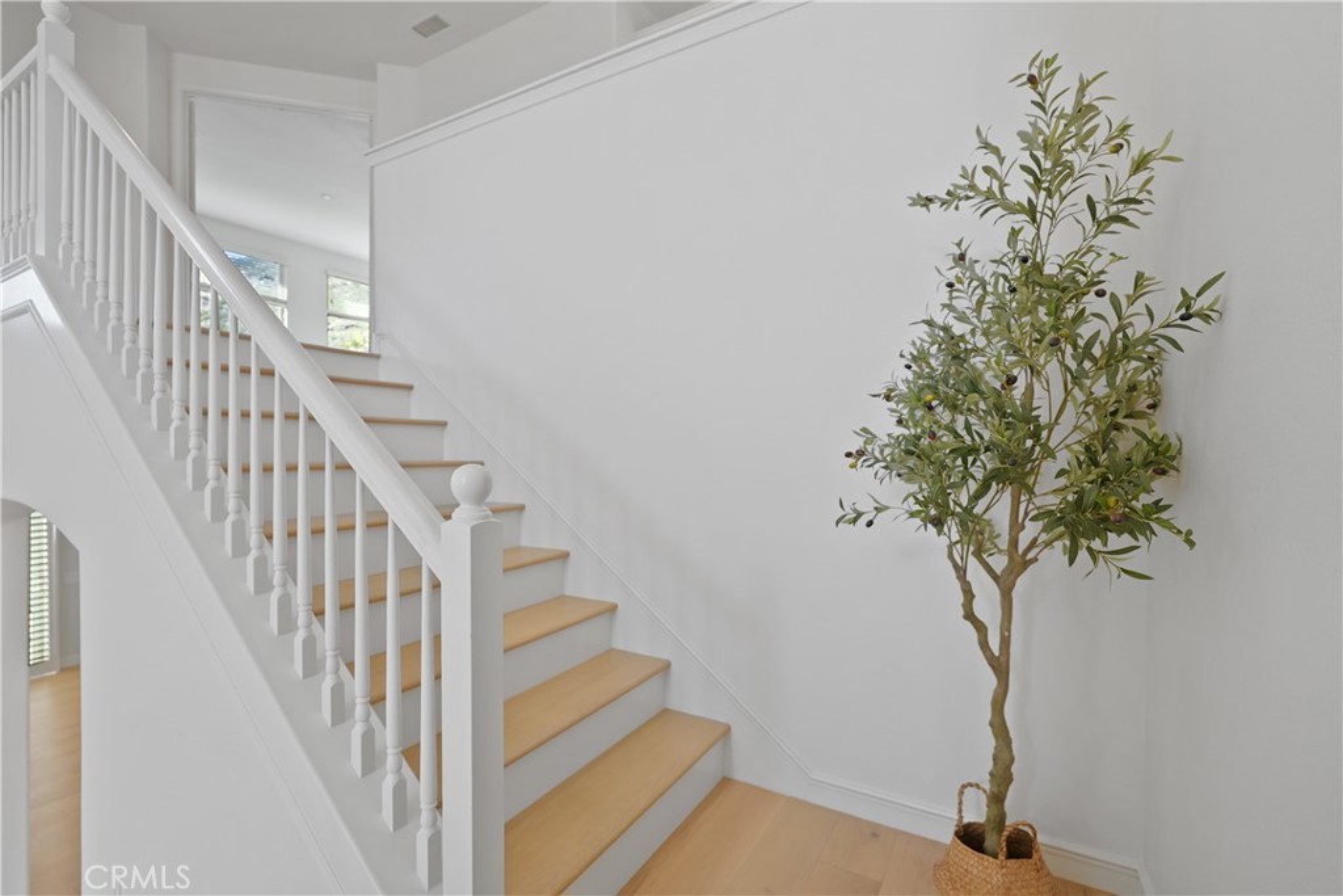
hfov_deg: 96.7
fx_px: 597
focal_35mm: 16
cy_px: 448
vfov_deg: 73.8
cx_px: 672
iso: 320
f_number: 4
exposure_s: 1/15
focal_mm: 16
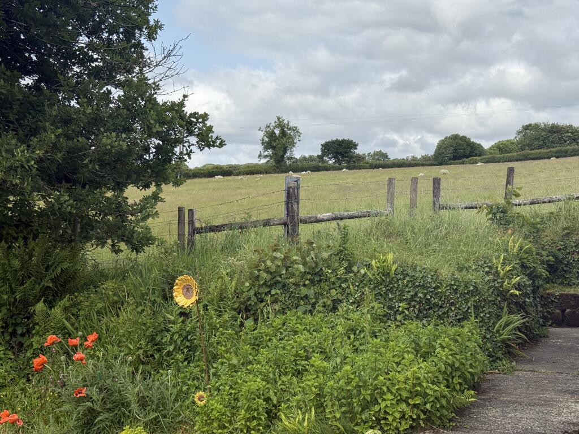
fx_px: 803
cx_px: 290
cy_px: 217
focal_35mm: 48
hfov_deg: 39.7
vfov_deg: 30.3
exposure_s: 1/4587
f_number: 1.78
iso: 64
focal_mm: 6.76
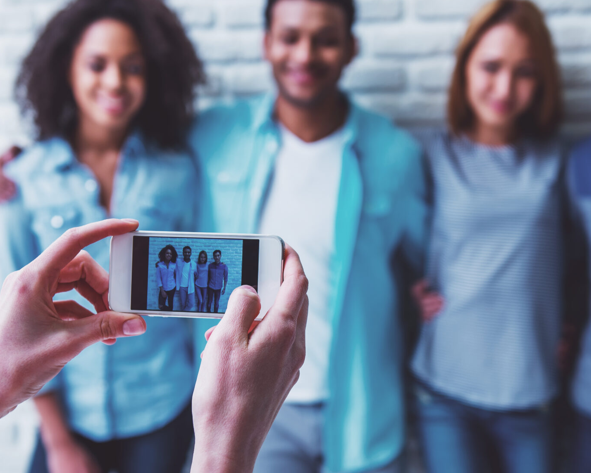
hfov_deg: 24.7
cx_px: 277
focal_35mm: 77
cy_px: 307
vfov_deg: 19.9
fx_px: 1347
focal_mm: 44
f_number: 4
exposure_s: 1/160
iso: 160
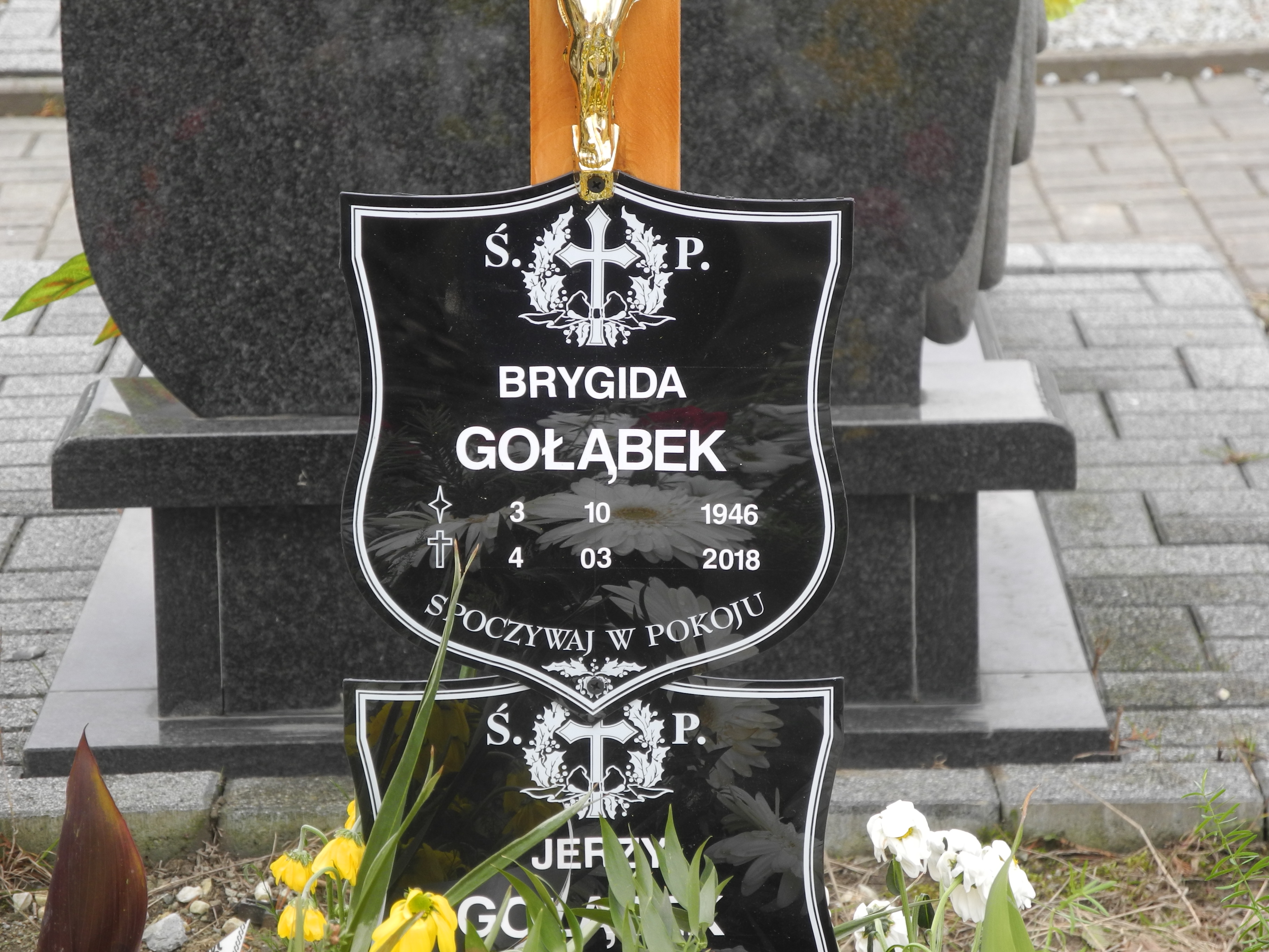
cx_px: 634
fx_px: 4949
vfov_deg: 11.0
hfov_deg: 14.6
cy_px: 476
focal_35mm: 135
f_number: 5
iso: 100
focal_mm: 28.9
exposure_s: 1/125
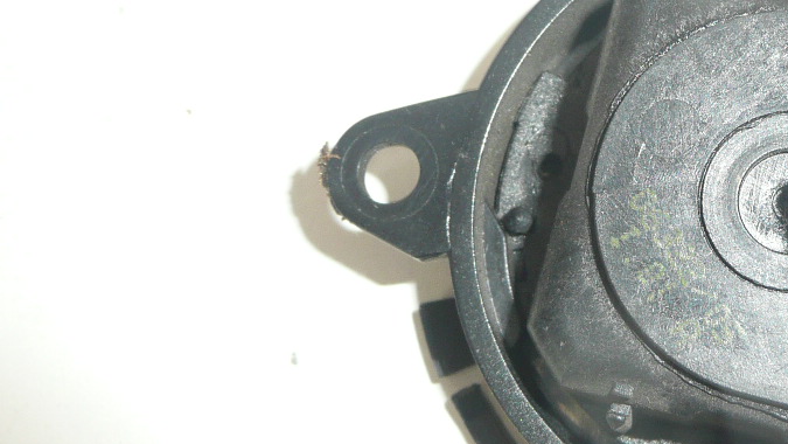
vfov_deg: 19.4
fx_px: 1296
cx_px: 710
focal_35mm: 62
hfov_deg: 32.2
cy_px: 224
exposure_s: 1/80
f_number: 3.3
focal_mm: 4.6
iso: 100
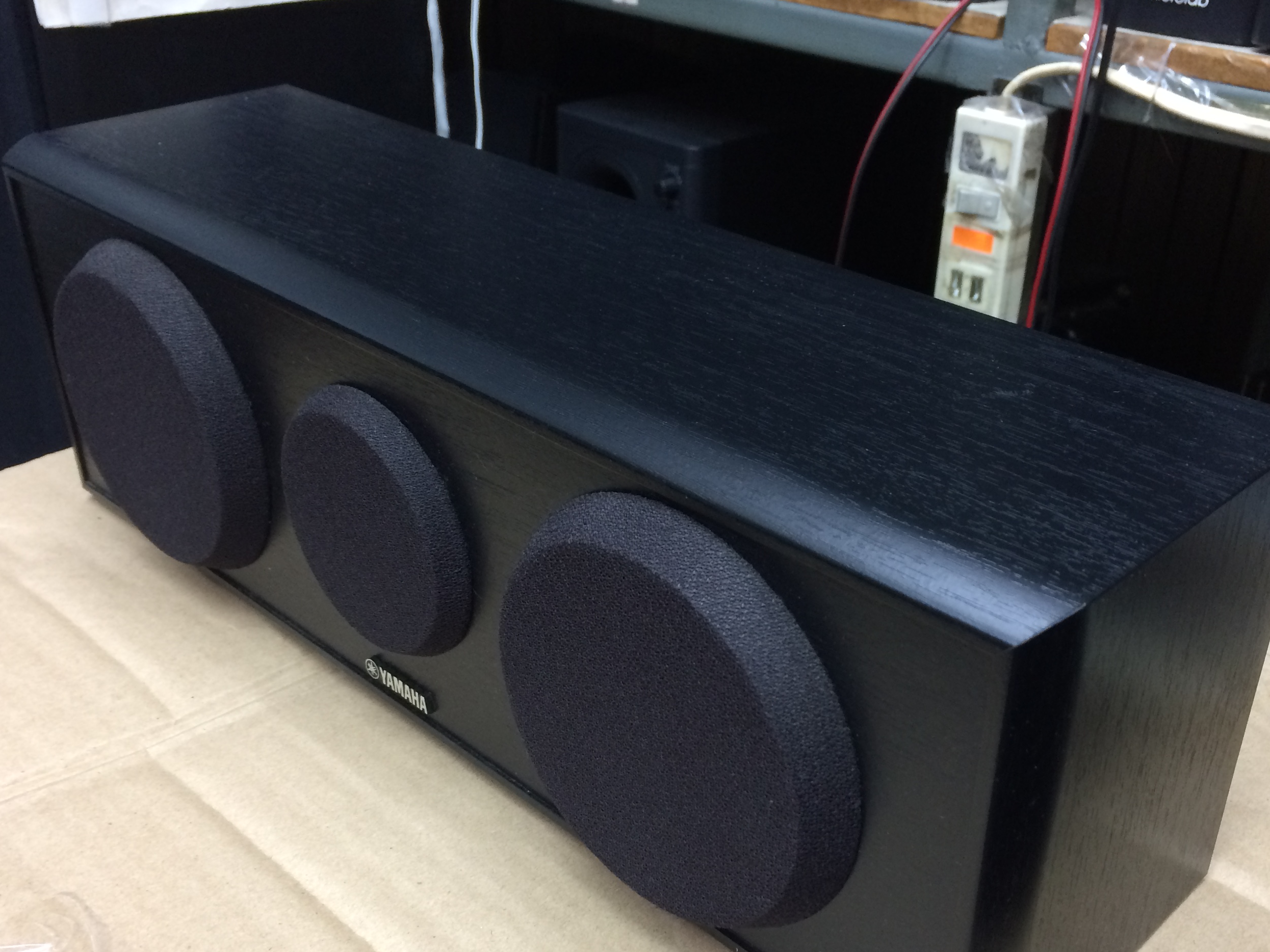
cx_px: 701
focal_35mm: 38
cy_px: 563
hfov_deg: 48.9
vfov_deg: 37.6
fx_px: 1394
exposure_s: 1/33
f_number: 2.2
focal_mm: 4.15
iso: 160
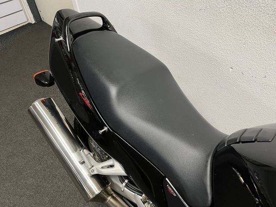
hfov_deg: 67.3
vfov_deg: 53.1
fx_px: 207
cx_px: 138
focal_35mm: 26
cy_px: 104
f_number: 1.6
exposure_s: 1/50
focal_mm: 5.1
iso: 125
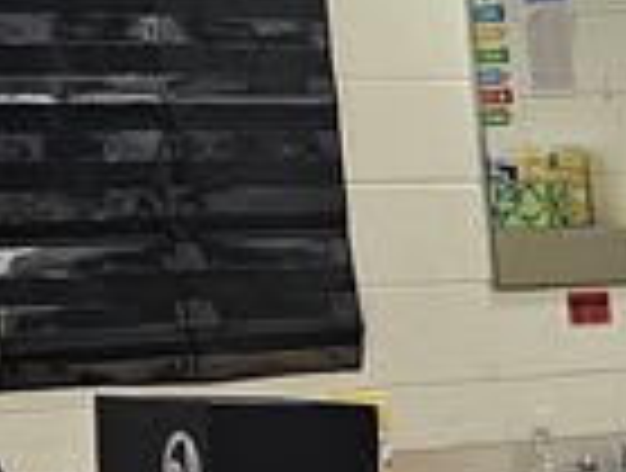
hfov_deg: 9.8
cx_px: 1653
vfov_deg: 8.6
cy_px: 778
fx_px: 3064
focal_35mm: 169
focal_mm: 6.3
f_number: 1.7
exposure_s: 1/120
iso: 320
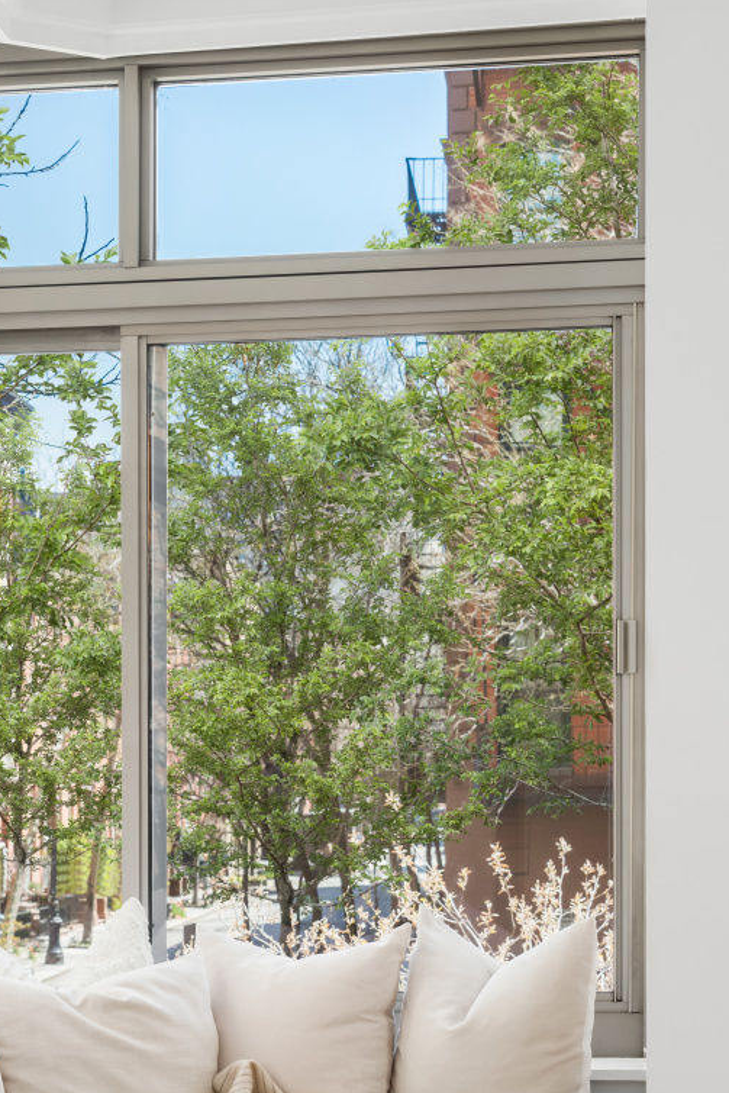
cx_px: 191
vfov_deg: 22.7
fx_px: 2702
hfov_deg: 15.3
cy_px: 813
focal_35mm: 89
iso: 800
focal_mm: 57
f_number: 11
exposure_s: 1/40
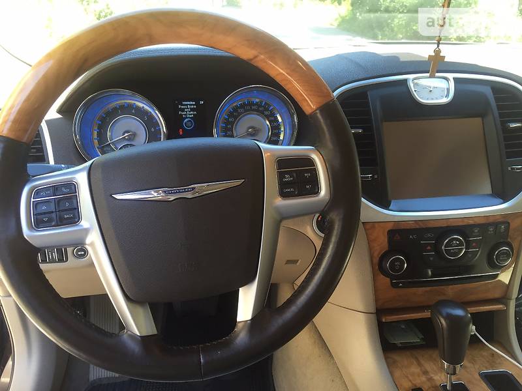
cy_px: 196
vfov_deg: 48.2
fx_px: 437
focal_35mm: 29
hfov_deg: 61.7
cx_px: 261
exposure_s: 1/100
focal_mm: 4.2
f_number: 2.2
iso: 50
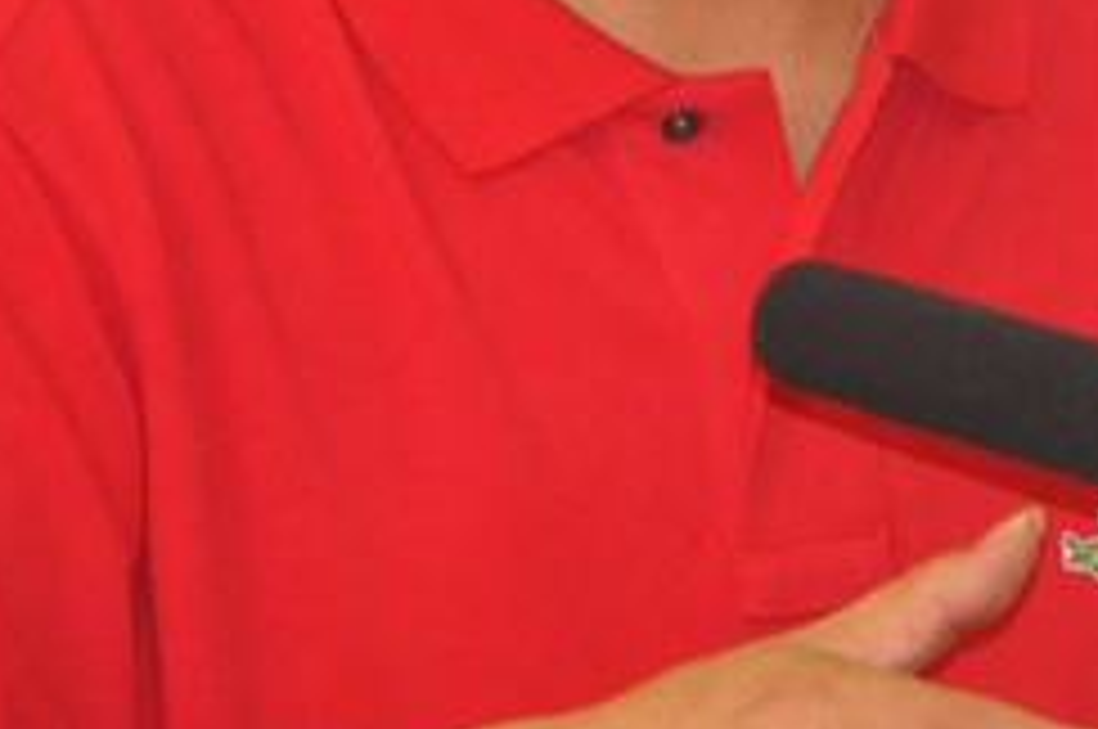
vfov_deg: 2.1
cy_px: -252
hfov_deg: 3.2
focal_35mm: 646
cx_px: 932
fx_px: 19678
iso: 3200
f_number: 5.6
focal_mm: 105
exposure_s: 1/90
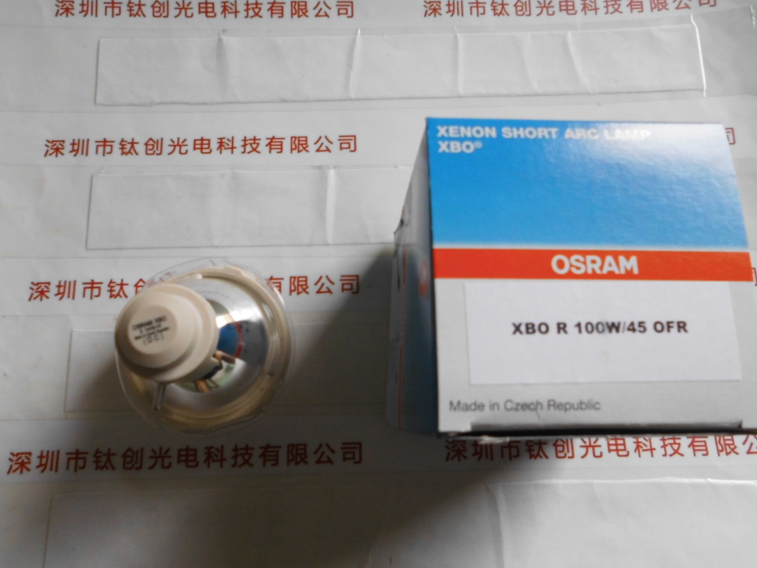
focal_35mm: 26
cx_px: 378
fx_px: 569
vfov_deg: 53.1
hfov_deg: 67.3
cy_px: 284
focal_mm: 4.6
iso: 200
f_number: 3.2
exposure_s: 1/60
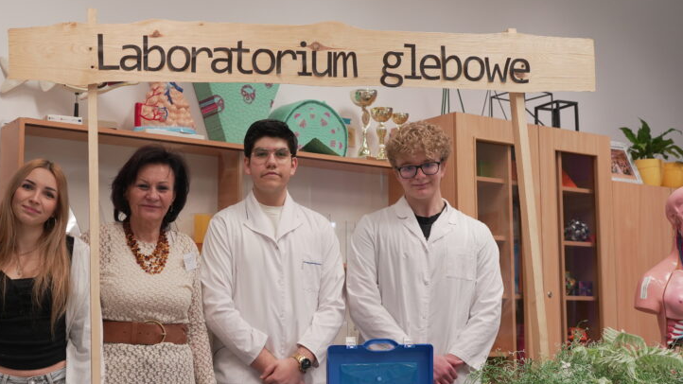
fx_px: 942
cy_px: 248
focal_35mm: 52
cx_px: 214
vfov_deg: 23.0
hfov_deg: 39.3
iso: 1250
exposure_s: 1/250
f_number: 2.8
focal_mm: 35
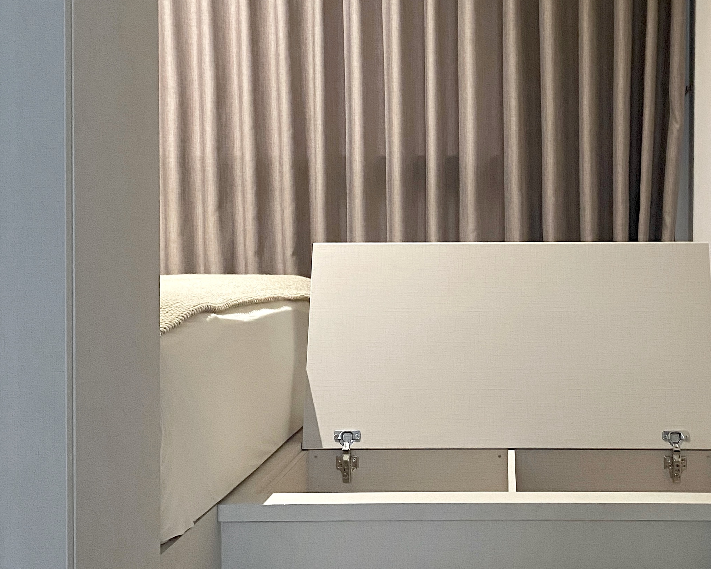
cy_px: 268
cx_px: 499
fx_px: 1052
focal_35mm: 50
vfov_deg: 30.2
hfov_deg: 36.8
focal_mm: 4.25
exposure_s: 1/33
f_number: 1.8
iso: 400
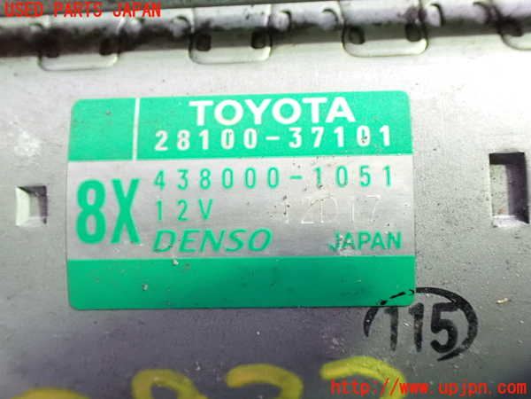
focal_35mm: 41
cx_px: 266
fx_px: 629
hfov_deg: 45.8
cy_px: 200
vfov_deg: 35.1
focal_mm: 7.31
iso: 1600
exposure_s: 1/20
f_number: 2.8
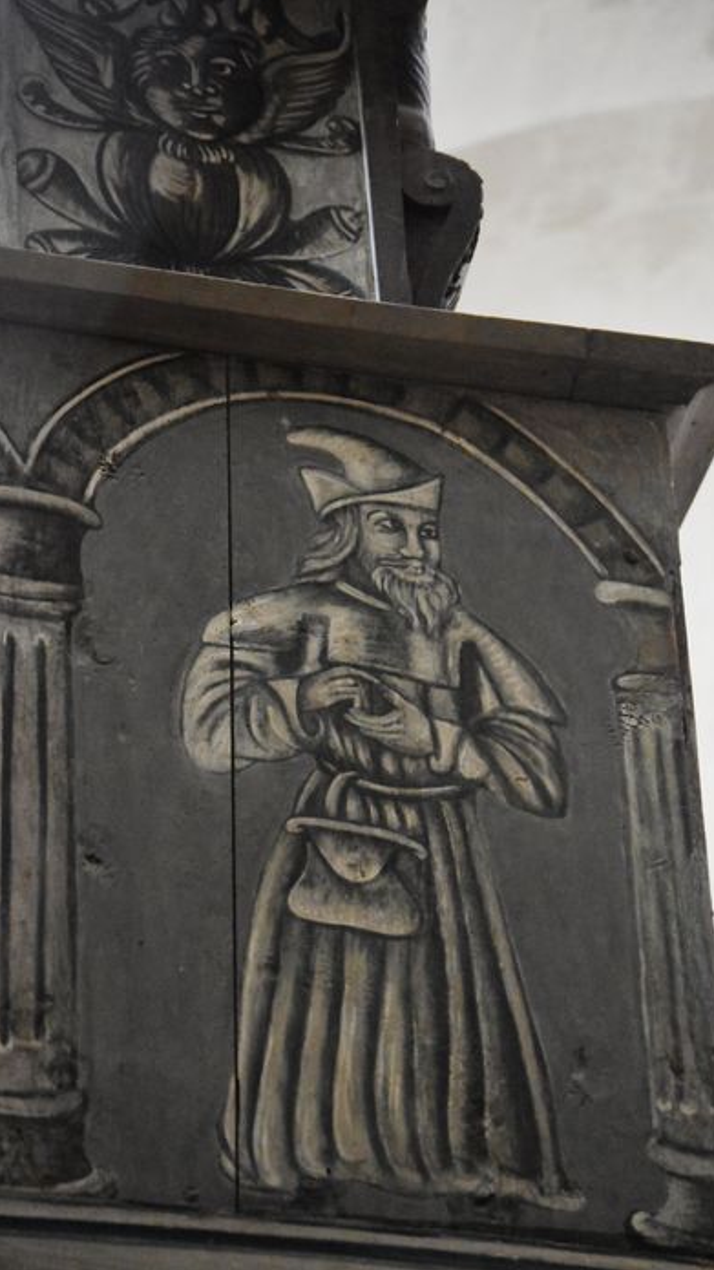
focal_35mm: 135
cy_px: 638
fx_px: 4527
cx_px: 392
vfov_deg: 16.0
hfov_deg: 9.0
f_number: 4.5
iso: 12800
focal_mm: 85
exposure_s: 1/100
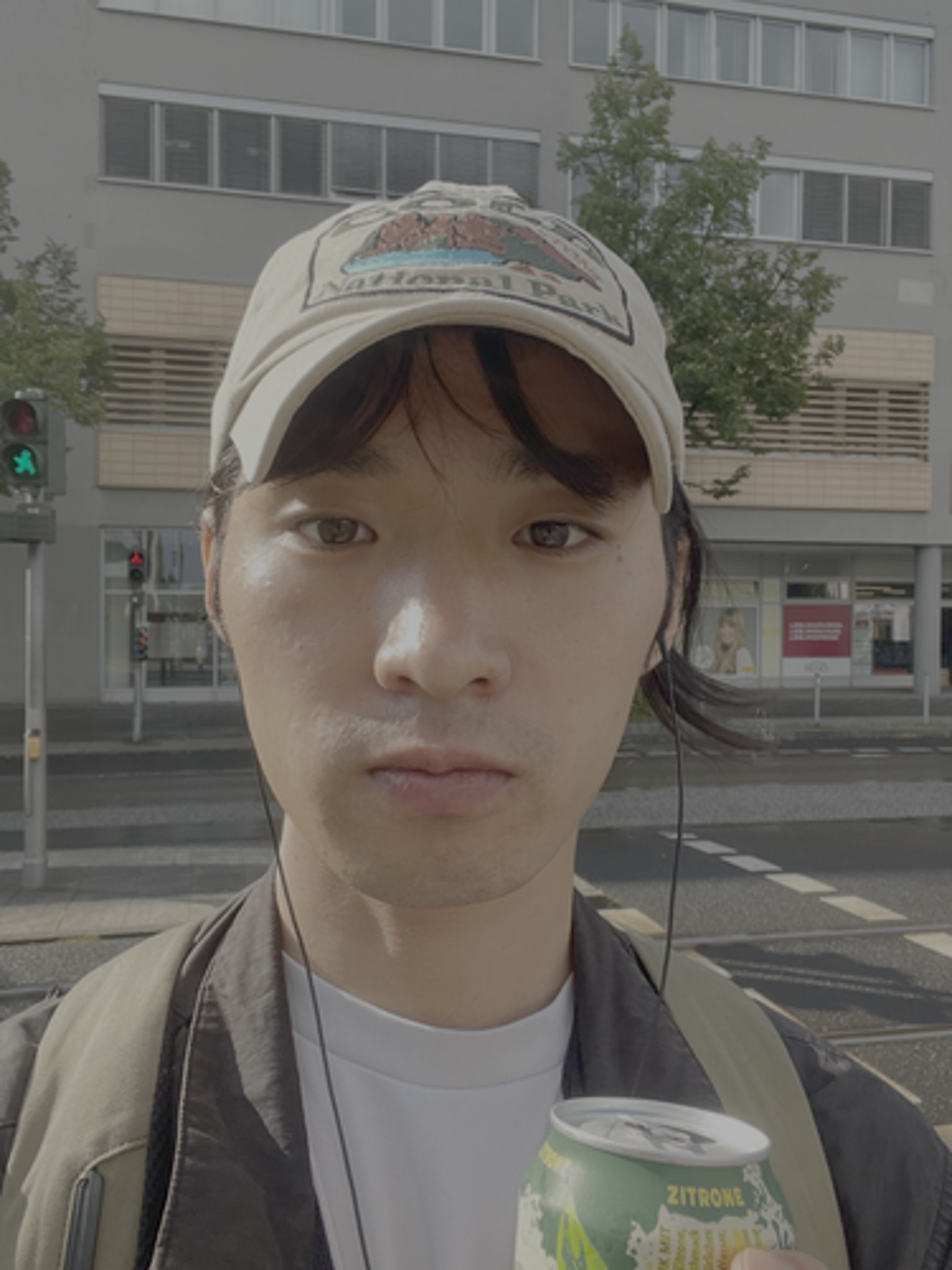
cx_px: 476
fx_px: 1100
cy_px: 635
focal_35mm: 30
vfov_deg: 60.0
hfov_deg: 46.8
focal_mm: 2.71
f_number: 2.2
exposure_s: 1/228
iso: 32
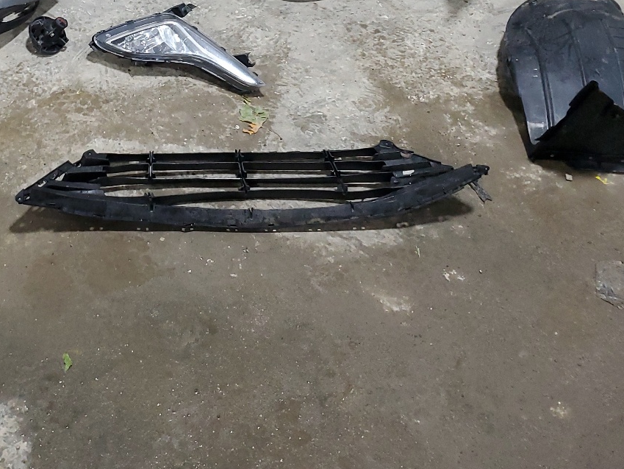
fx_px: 883
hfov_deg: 37.2
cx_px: 101
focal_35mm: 49
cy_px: 39
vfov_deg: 28.4
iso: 213
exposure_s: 1/60.2
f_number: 1.5
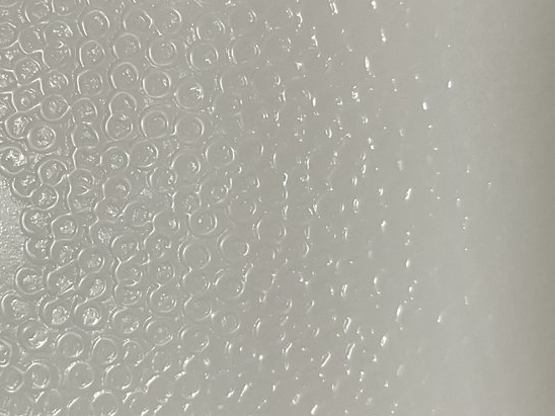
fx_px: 1283
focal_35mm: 80
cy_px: 209
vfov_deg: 18.4
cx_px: 233
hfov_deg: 24.4
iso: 40
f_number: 1.8
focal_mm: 3
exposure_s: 1/60
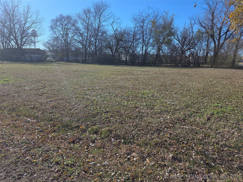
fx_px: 161
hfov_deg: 73.9
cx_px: 122
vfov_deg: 58.9
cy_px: 91
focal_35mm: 23
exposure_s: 1/868
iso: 12
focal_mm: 6.3
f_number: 1.7
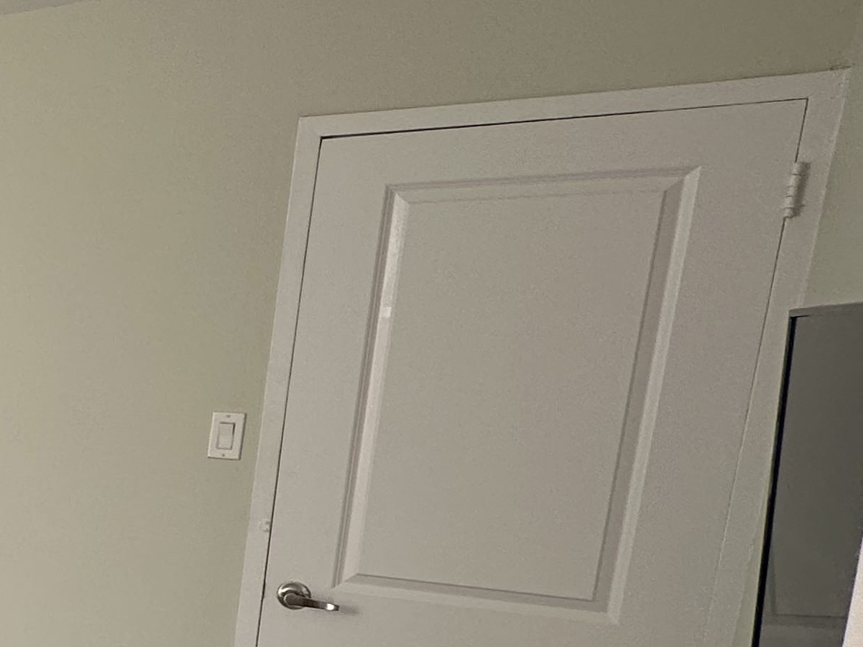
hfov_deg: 26.8
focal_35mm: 47
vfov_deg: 30.0
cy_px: 543
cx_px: -470
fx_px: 1172
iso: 50
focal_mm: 2.22
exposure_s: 1/99
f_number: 2.2
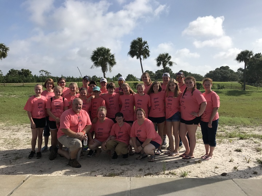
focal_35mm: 28
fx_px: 212
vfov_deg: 49.7
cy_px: 98
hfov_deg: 63.4
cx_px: 131
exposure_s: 1/3546
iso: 20
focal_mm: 3.99
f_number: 1.8
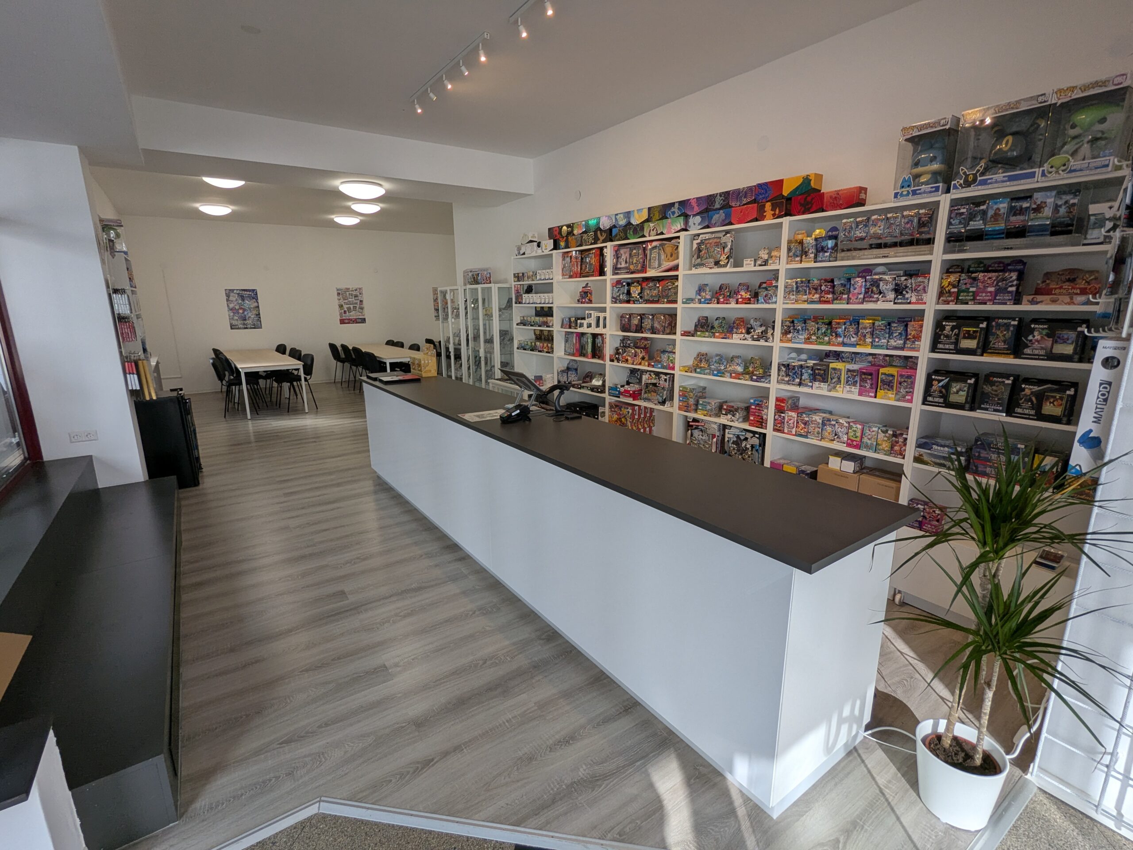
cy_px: 425
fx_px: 524
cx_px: 566
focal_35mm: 16
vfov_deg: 78.1
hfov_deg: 94.5
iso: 43
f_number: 2.2
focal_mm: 2.35
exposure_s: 1/100
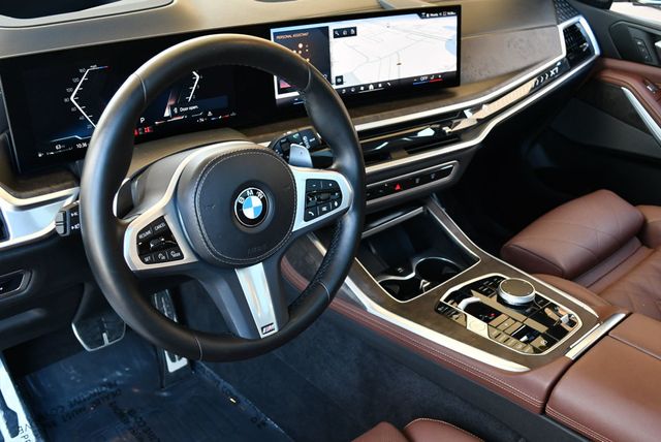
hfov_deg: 53.1
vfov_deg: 36.9
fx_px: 662
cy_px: 221
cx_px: 330
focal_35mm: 36
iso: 800
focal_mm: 18
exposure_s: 1/125
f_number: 3.5
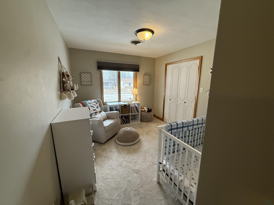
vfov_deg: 85.7
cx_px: 137
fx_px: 111
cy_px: 102
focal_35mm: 14
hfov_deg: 102.1
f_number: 2.2
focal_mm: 2.22
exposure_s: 1/120
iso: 500
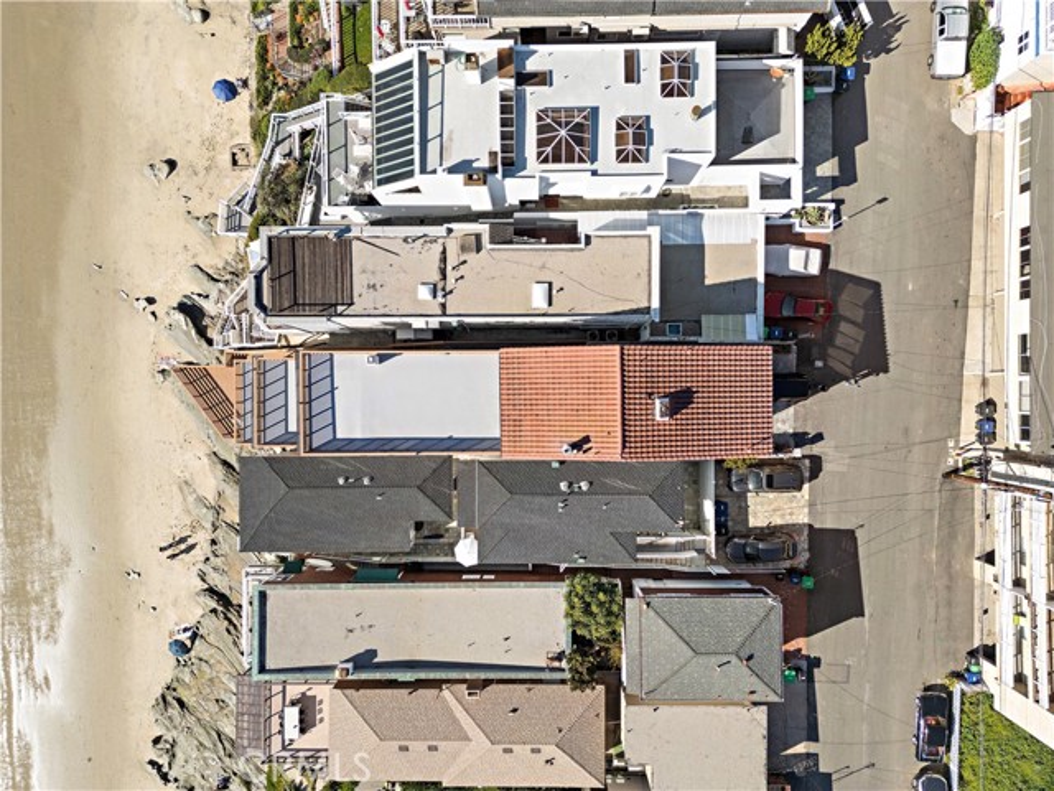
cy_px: 396
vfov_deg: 56.8
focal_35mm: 24
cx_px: 527
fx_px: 731
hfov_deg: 71.6
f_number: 1.7
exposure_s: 1/1600
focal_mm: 6.72
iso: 100
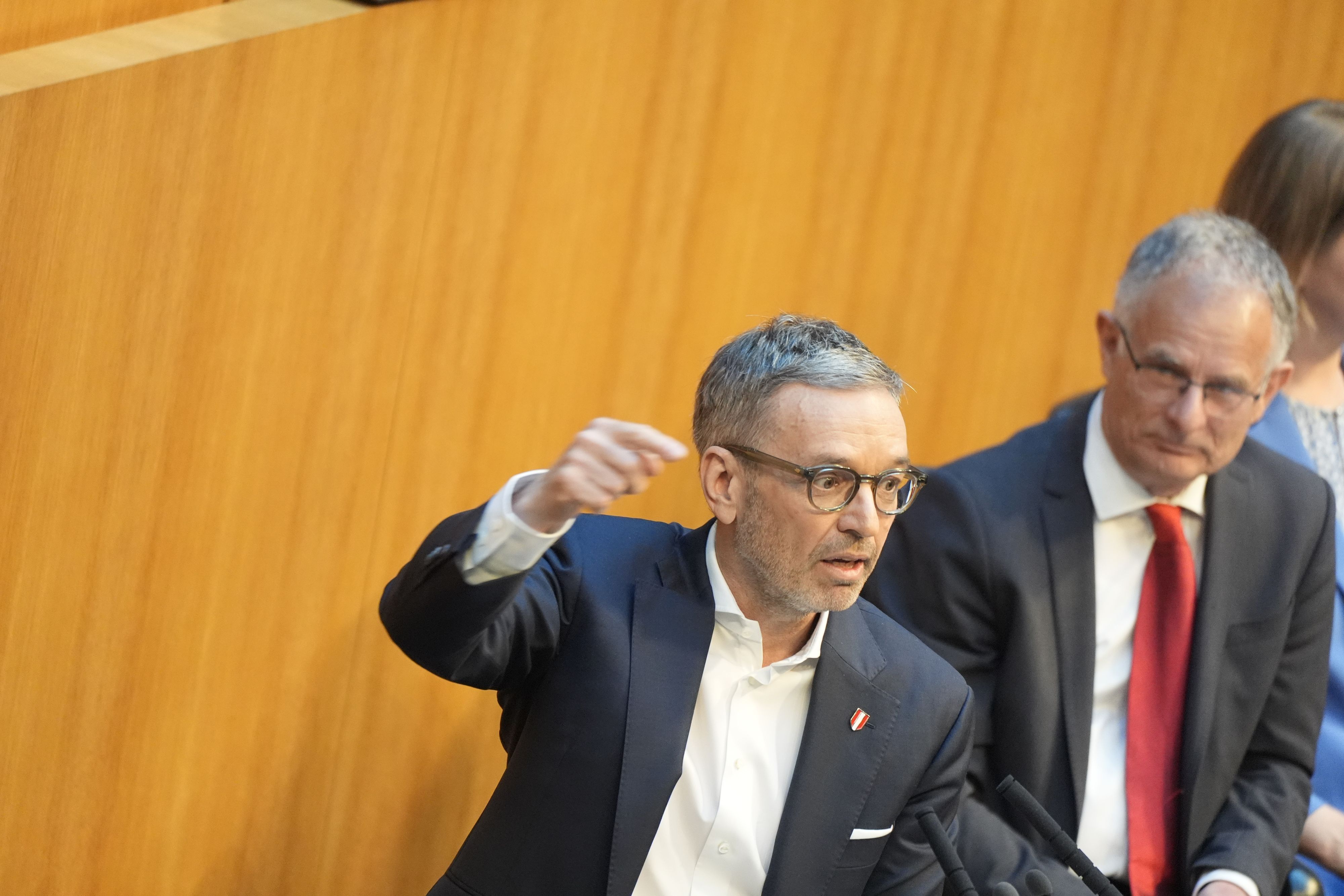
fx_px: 14933
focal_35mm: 400
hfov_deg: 5.2
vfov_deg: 3.4
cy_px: 448
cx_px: 672
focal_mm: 400
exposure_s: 1/250
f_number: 5.6
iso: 5000
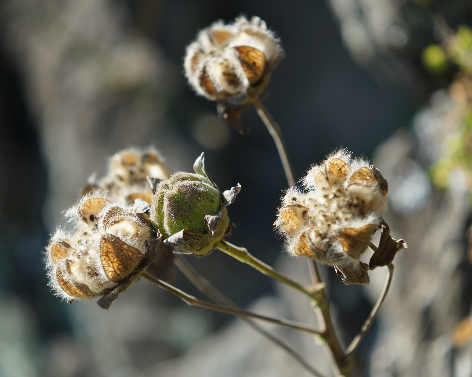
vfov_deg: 6.8
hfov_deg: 8.5
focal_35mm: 226
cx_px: 224
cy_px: 189
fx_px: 3157
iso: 100
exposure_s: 1/200
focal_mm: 200
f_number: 5.6
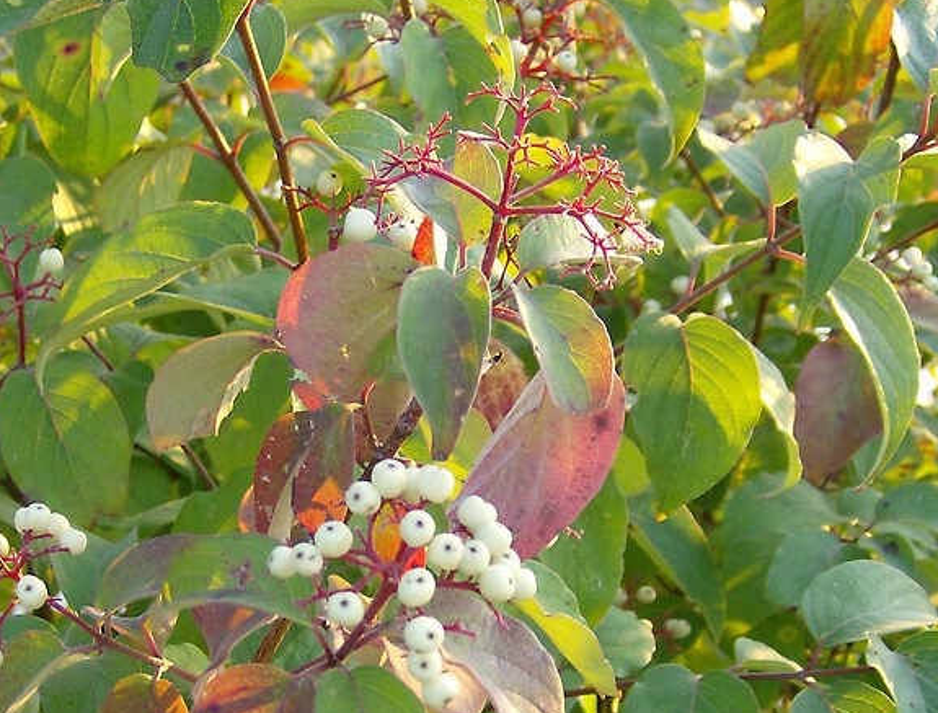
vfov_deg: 18.4
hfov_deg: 24.3
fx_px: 2178
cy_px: 597
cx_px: 383
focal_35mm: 80
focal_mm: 7.7
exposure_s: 1/131
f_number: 3.1
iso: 100
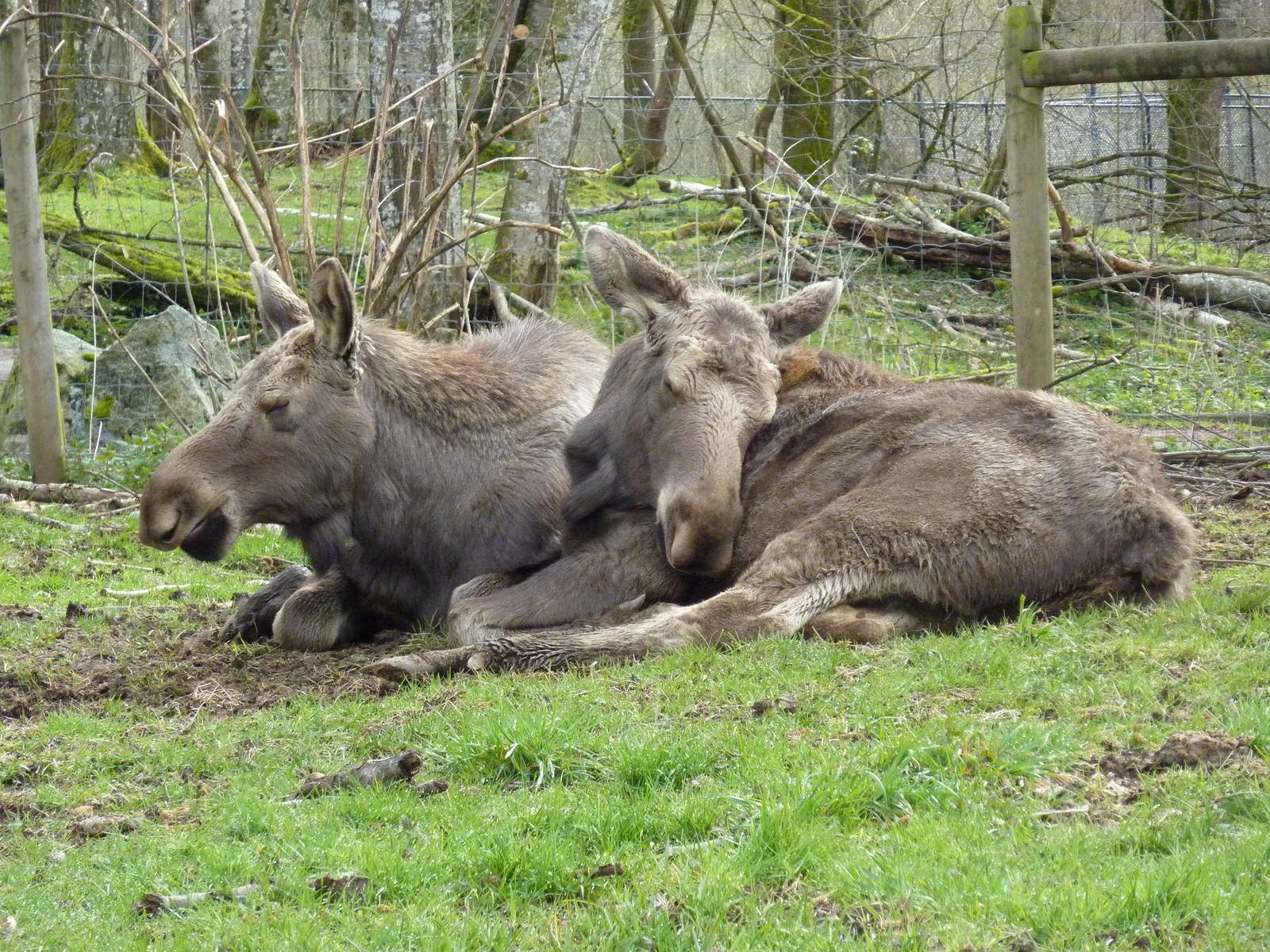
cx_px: 635
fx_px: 7191
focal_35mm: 196
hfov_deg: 10.1
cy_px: 476
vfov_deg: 7.6
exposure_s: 1/320
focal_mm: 32.1
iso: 400
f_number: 4.5
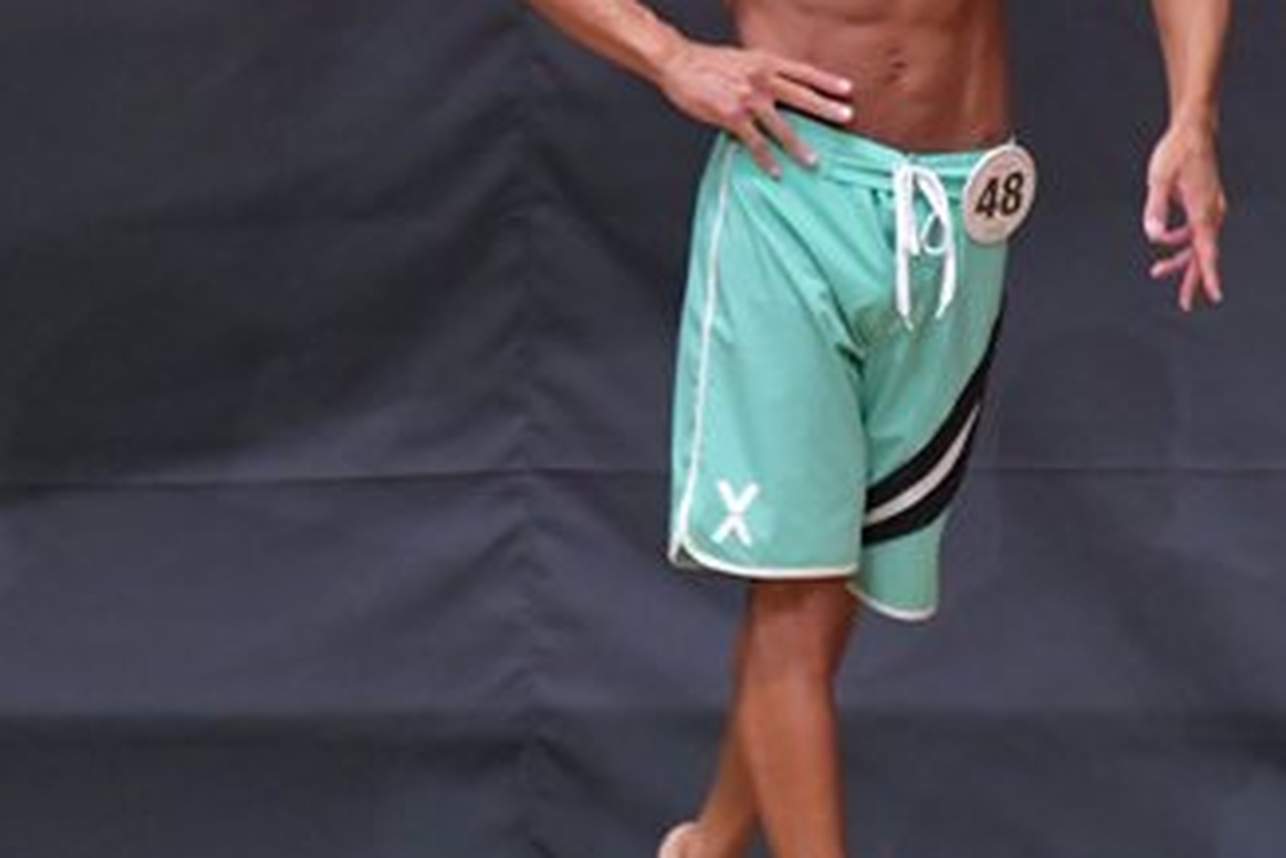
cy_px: 224
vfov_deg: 1.8
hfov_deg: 2.8
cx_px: 733
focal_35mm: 747
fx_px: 26682
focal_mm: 210
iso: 6400
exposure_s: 1/400
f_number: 5.6
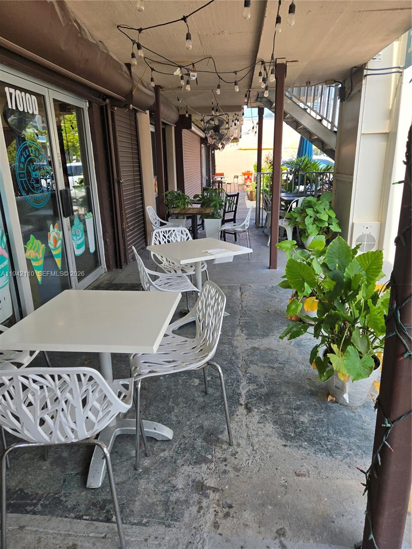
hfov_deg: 58.9
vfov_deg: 73.9
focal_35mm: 23
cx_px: 206
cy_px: 274
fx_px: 365
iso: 80
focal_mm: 5.4
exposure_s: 1/1445
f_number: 1.8
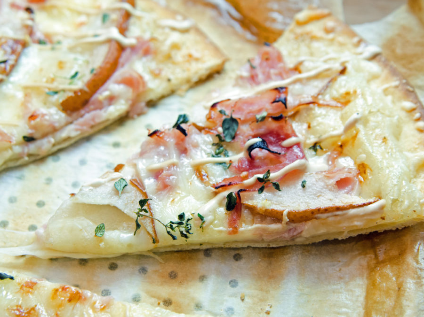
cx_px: 230
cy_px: 159
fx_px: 882
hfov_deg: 27.0
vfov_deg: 20.4
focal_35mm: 72
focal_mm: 44
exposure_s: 1/60
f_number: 5
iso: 800
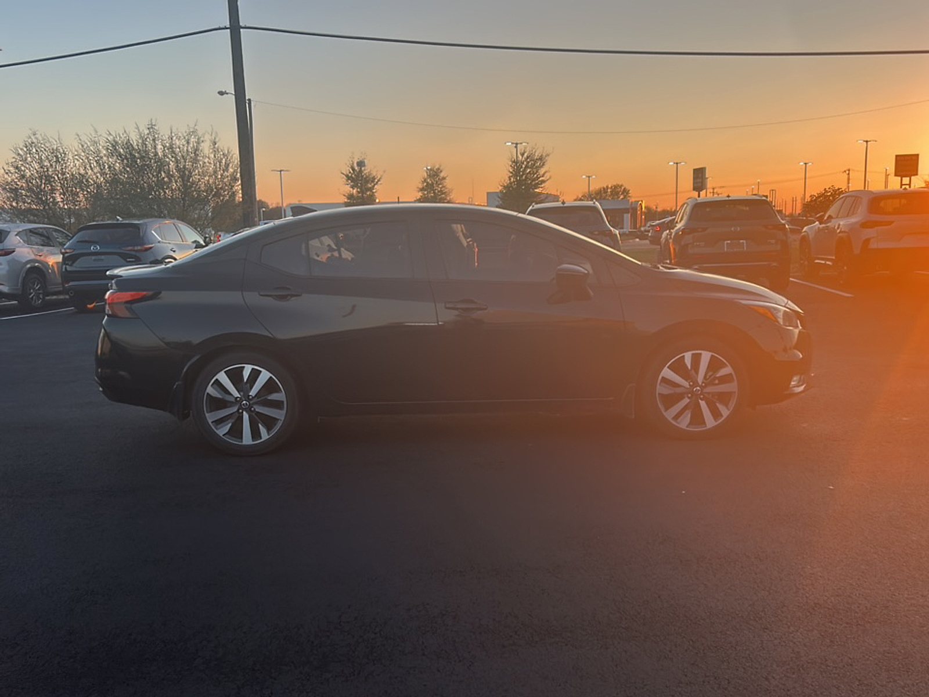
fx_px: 725
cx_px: 464
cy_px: 348
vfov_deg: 51.4
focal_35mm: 27
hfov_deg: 65.3
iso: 50
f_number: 1.5
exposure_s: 1/748
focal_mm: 5.7
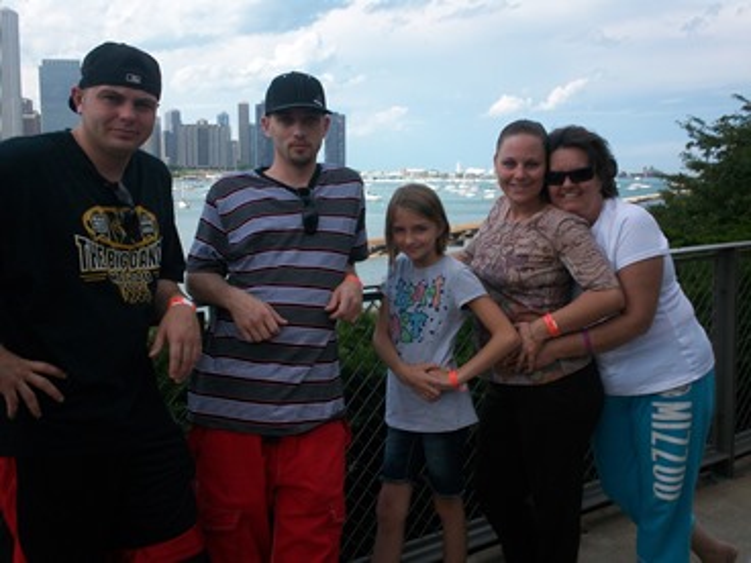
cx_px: 376
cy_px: 282
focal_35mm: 38
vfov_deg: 37.7
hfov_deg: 49.0
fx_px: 824
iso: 80
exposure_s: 1/400
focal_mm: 6.3
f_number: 4.5
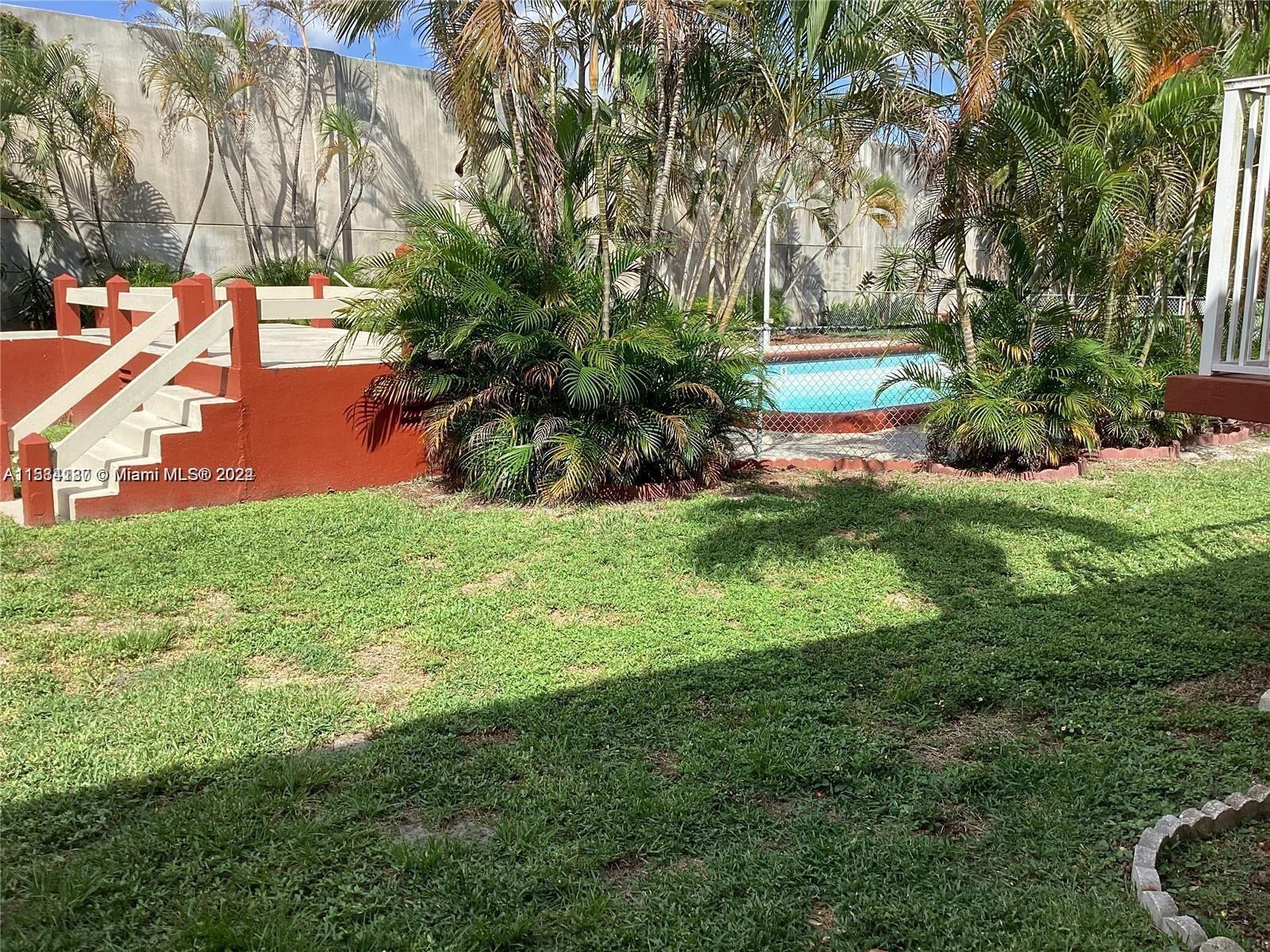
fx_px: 1137
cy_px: 476
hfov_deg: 58.4
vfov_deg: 45.4
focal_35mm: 31
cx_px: 635
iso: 25
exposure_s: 1/916
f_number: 2.4
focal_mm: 3.3
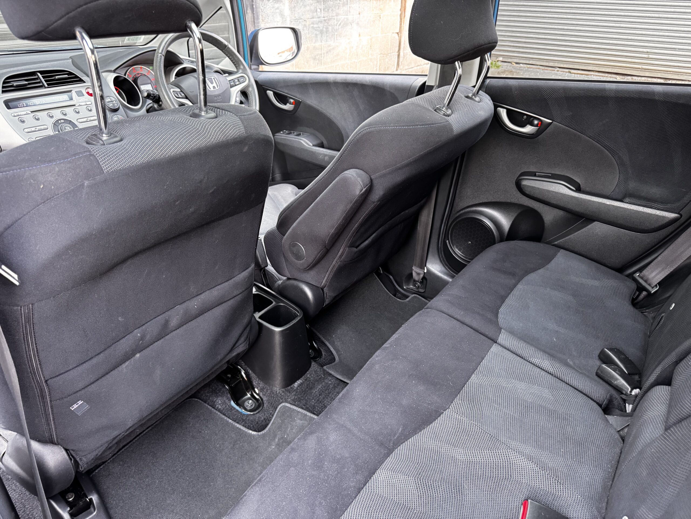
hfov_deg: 71.6
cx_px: 346
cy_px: 260
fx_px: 479
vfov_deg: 56.8
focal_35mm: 24
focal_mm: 6.76
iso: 400
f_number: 1.78
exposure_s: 1/60
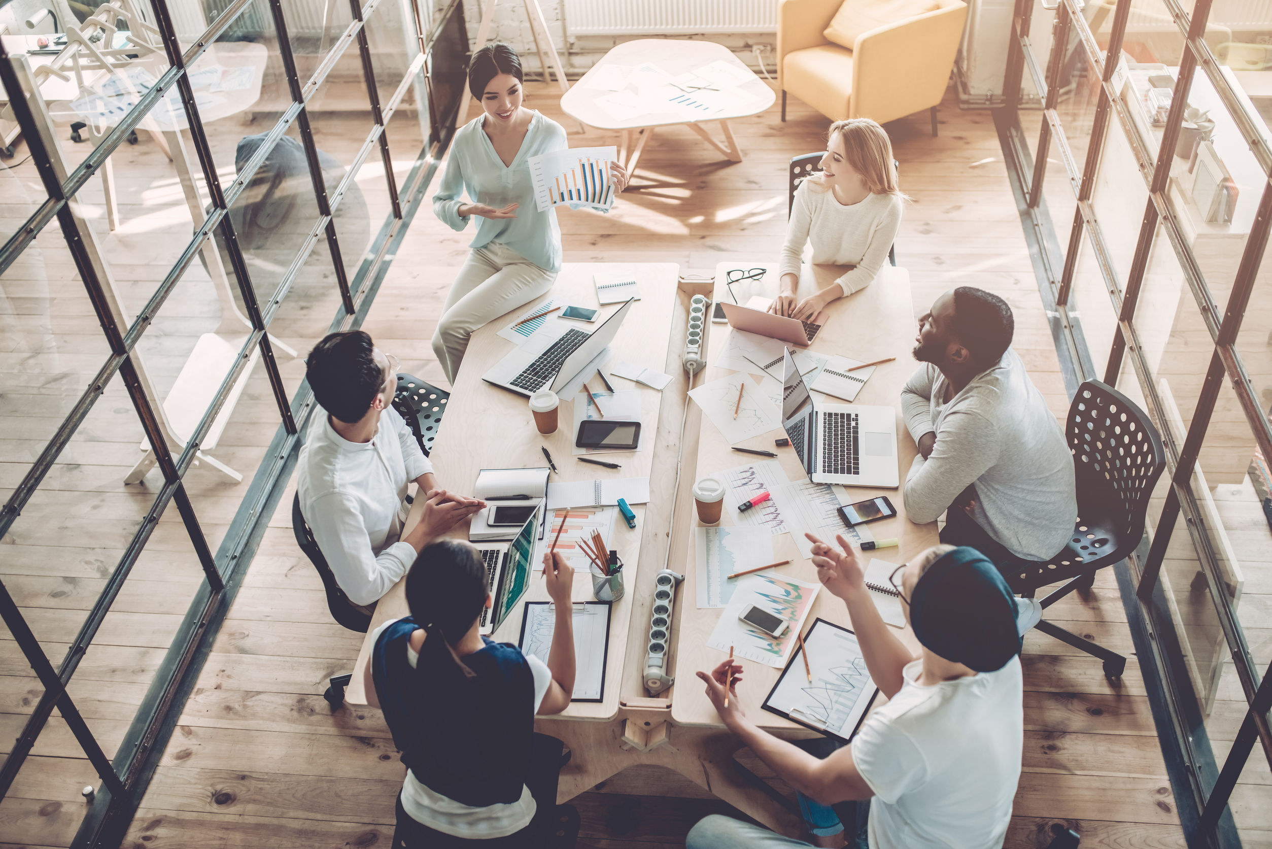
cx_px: 636
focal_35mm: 35
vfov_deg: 37.9
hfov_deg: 54.4
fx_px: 1237
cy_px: 424
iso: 640
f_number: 1.8
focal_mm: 35
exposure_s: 1/250
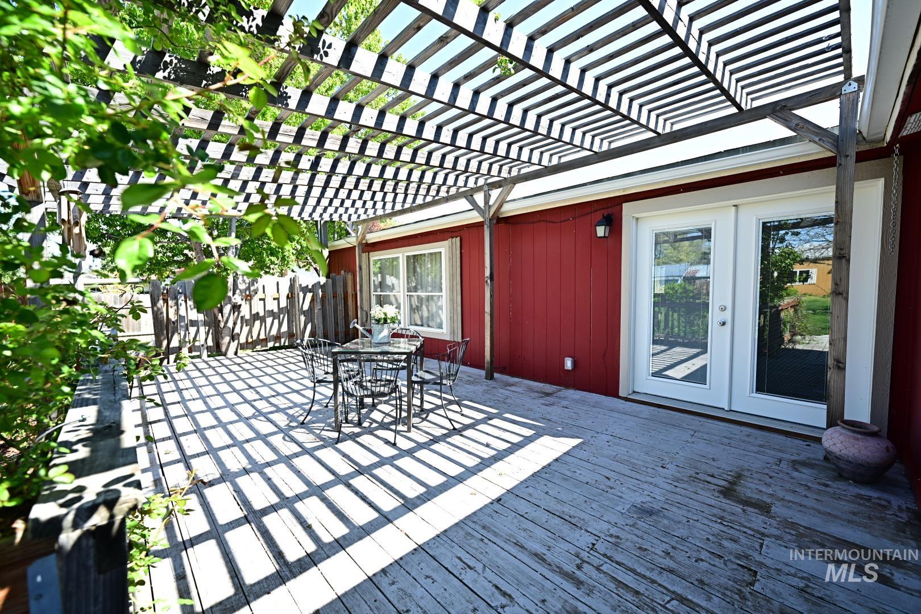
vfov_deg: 81.2
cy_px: 307
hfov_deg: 104.3
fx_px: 358
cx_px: 460
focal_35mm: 14
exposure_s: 1/320
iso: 160
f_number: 3.5
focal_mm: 14
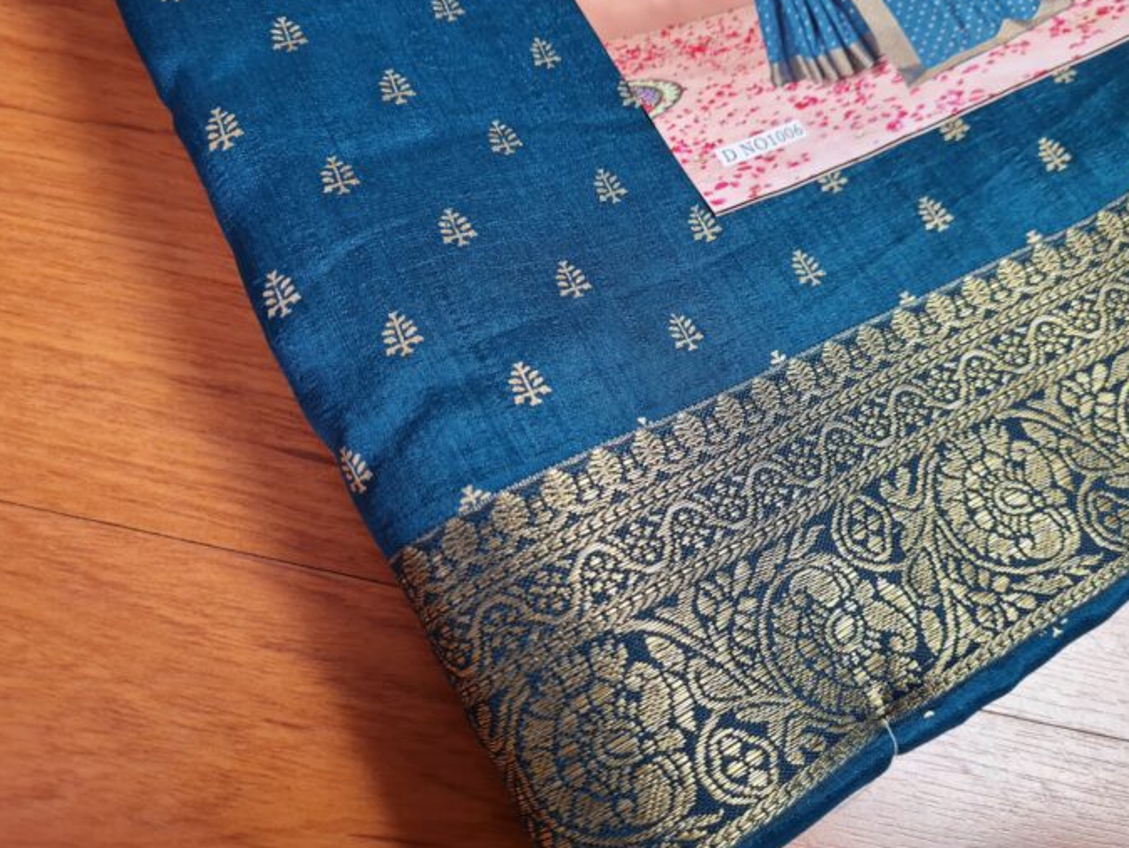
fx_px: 881
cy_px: 415
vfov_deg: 51.4
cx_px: 580
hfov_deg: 65.3
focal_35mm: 27
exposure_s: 1/120
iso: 320
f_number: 1.8
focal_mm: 5.4
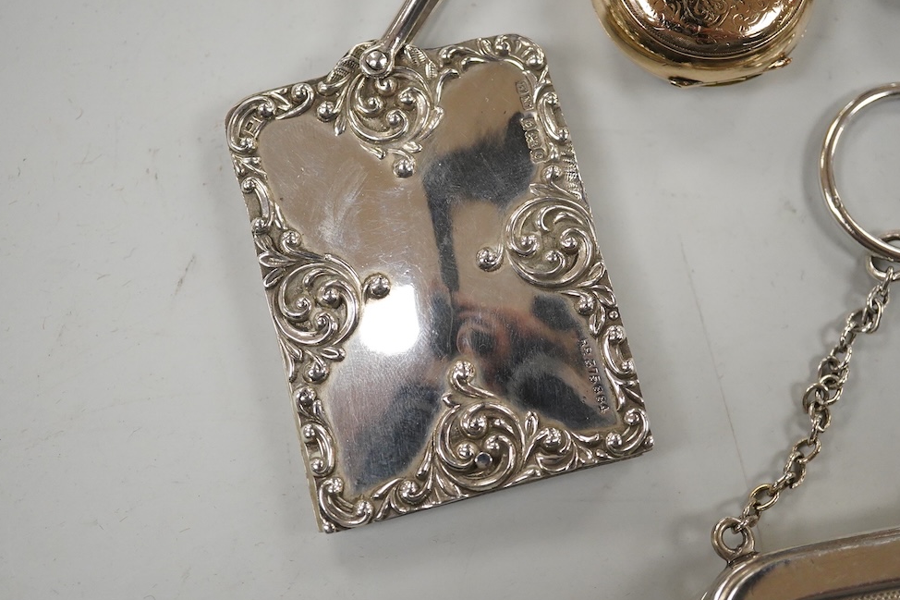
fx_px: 1300
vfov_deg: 26.0
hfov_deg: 38.2
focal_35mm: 52
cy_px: 271
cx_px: 469
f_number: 3.5
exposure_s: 1/800
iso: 2500
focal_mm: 30
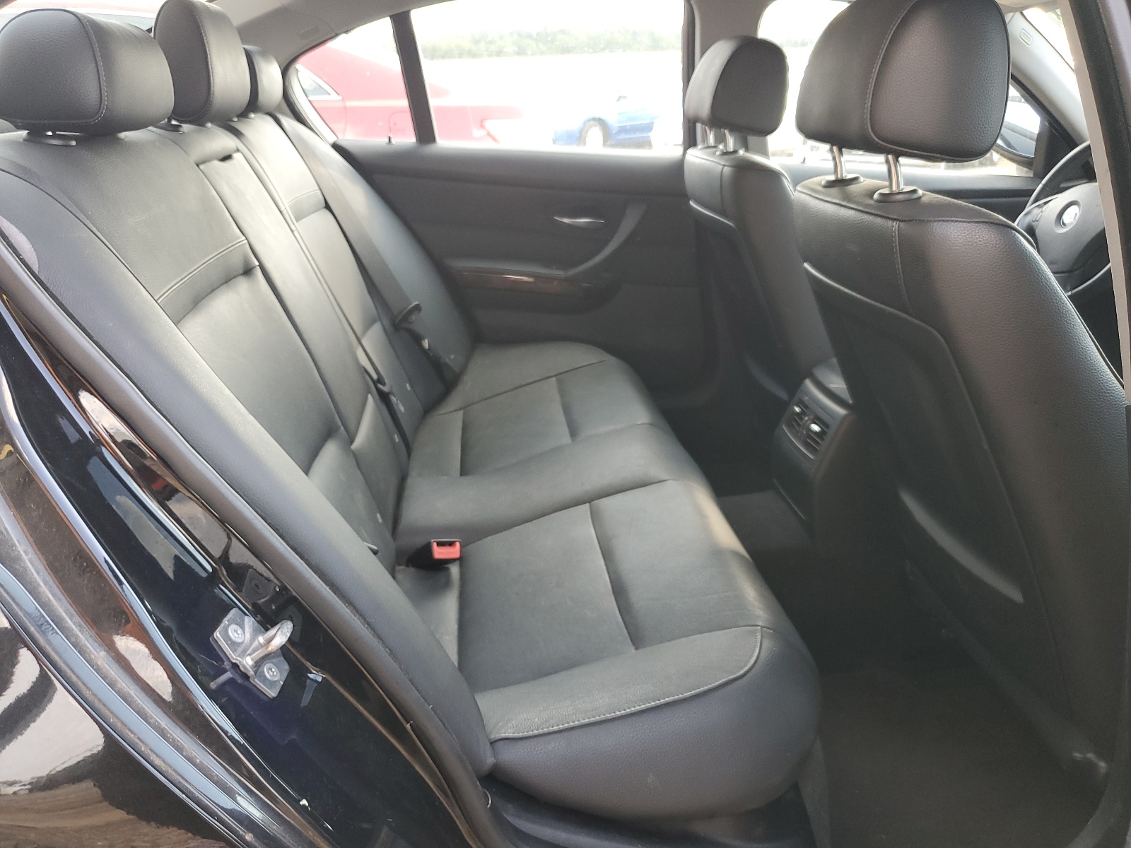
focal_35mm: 26
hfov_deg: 67.3
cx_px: 566
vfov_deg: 53.1
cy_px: 424
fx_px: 849
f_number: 1.5
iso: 63
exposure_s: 1/120
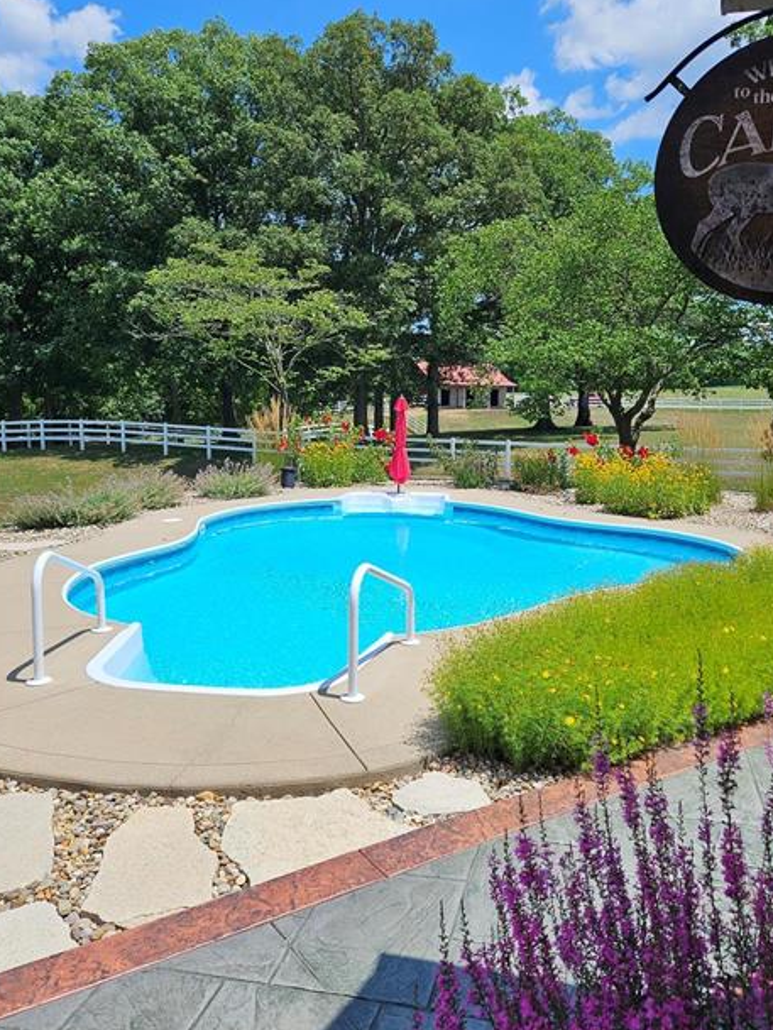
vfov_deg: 61.6
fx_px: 863
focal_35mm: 29
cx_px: 413
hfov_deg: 48.2
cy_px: 475
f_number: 1.8
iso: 25
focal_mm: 5.4
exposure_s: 1/2359
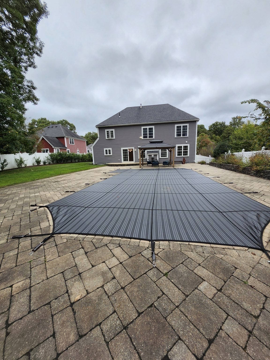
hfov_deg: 89.9
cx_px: 135
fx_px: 135
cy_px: 180
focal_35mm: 13
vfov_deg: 106.2
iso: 40
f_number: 2.2
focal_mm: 1.74
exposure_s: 1/1011
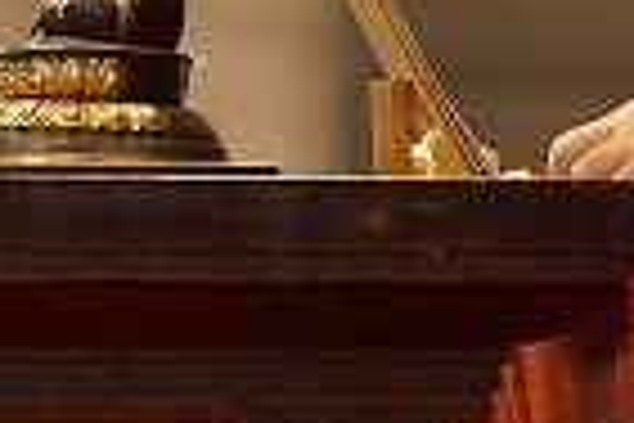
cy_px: -292
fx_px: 9404
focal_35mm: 534
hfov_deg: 3.9
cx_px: 571
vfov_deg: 2.6
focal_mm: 100
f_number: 2.8
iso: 6400
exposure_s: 1/160
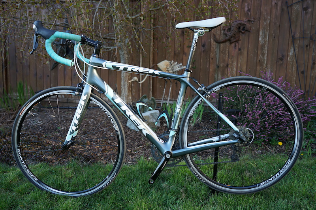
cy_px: 105
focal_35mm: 32
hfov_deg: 58.8
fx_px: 281
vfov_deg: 41.0
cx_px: 158
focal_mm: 32
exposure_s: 1/160
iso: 200
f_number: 4
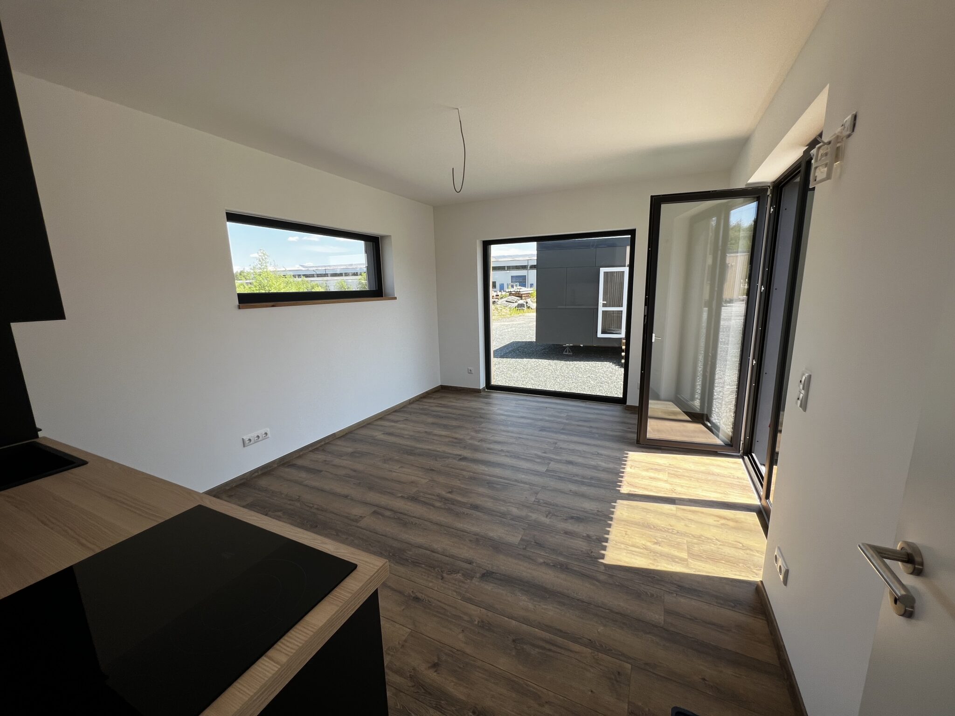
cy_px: 358
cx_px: 478
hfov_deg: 106.2
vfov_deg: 89.9
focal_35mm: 13
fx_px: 359
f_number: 1.8
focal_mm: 1.57
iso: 32
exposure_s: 1/284
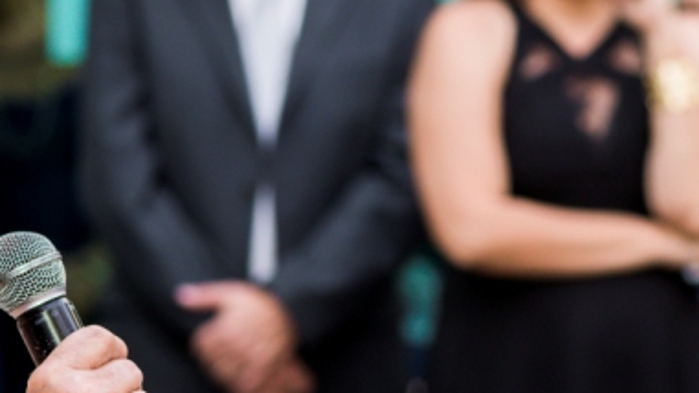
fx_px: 5484
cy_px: 105
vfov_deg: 4.1
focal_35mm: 296
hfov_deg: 7.3
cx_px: 497
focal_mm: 105
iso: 500
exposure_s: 1/100
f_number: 4.5
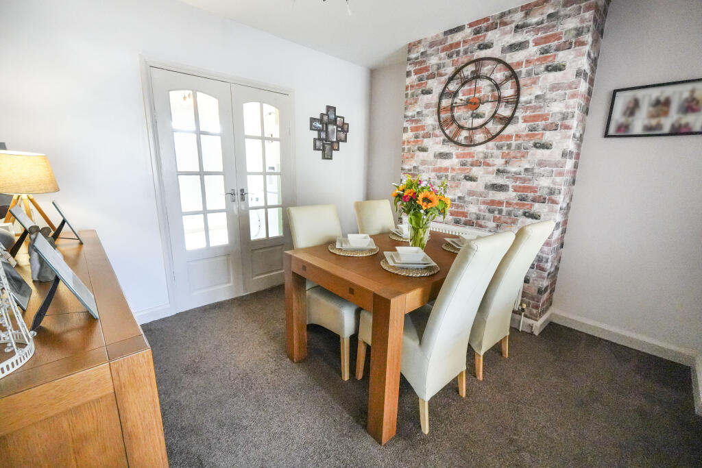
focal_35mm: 15
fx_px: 293
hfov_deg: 100.4
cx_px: 351
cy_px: 234
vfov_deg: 77.3
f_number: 4
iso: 4000
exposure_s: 1/160
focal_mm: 10
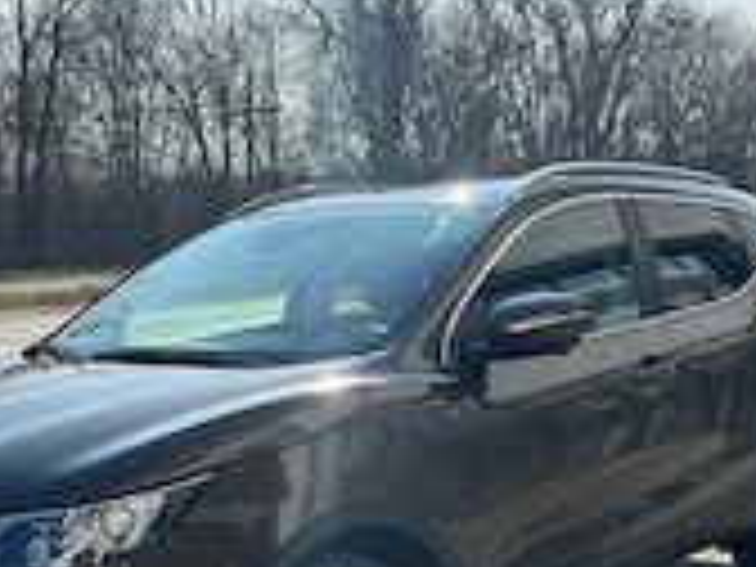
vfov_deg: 23.2
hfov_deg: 31.2
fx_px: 1354
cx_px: 342
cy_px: 482
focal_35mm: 62
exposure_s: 1/5587
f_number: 1.5
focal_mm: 5.7
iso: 50
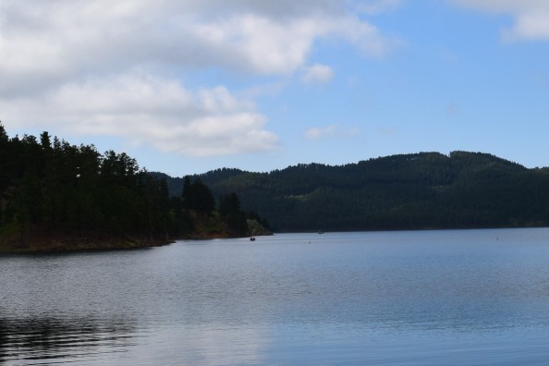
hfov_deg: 25.5
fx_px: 1144
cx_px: 564
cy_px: 158
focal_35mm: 75
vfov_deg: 18.2
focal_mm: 22
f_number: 11
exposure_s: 1/500
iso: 360
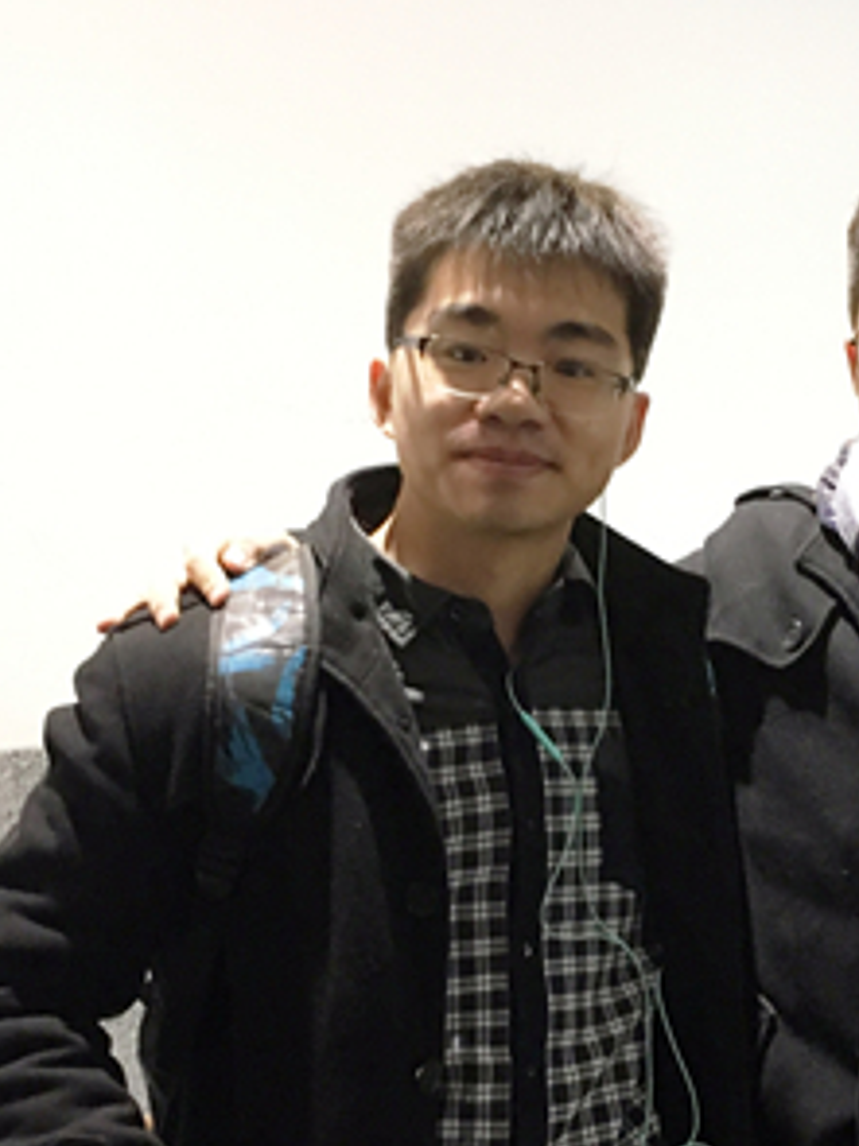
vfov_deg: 32.5
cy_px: 726
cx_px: 672
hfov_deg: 24.4
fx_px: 1954
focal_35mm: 59
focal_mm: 4.15
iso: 200
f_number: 2.2
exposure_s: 1/20
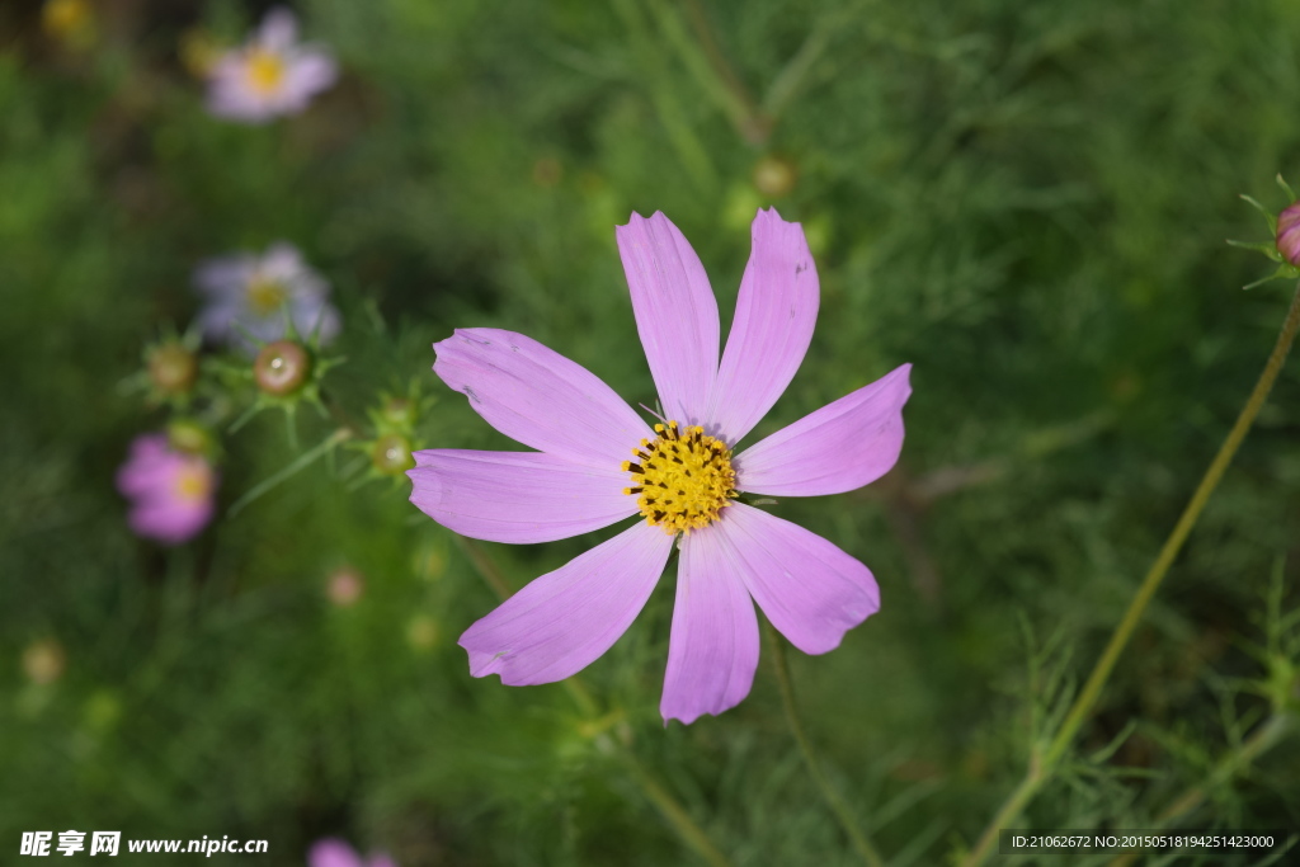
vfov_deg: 16.6
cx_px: 650
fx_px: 2979
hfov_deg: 24.6
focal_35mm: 82
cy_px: 434
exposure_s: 1/800
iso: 200
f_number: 8
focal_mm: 55
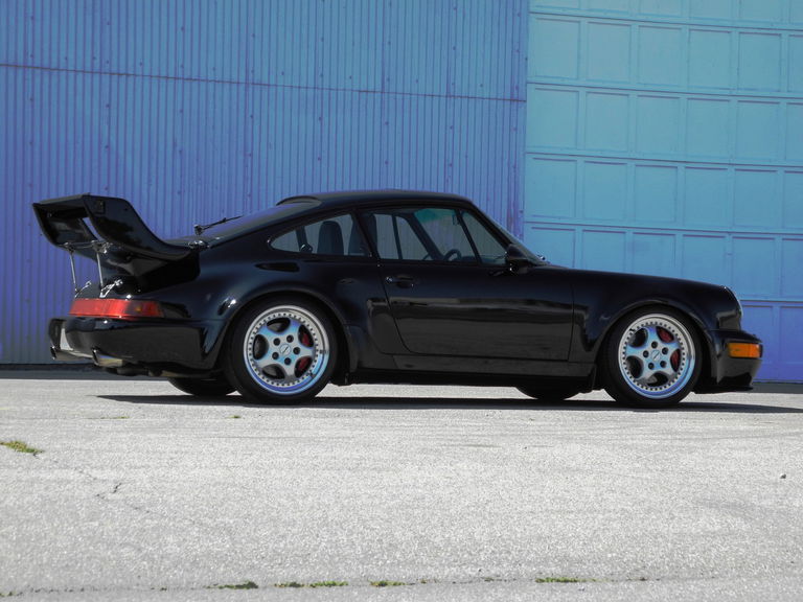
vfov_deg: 14.1
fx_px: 2436
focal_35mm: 105
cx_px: 402
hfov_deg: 18.7
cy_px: 301
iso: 100
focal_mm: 22.5
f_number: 4.5
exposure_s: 1/748
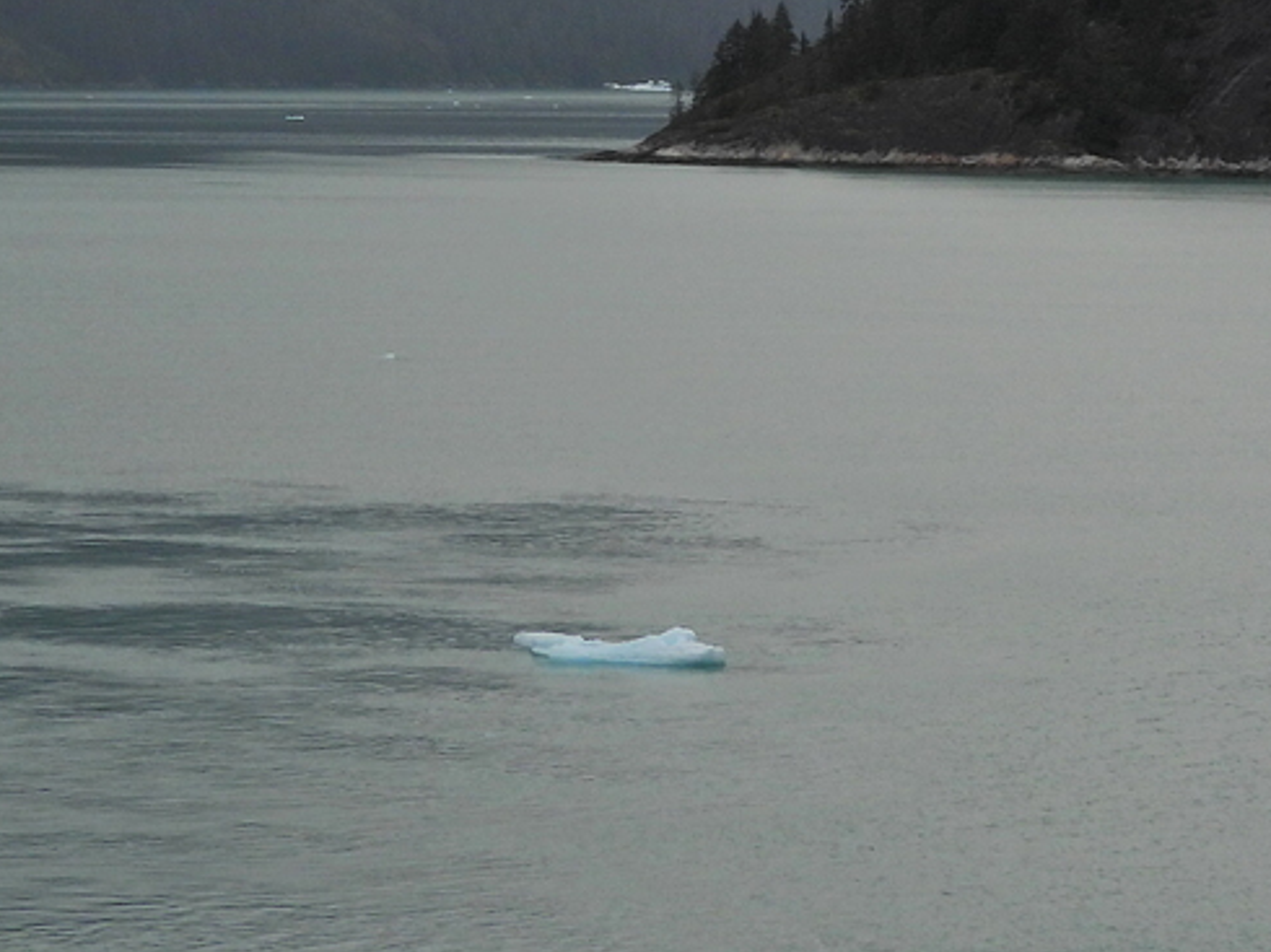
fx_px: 7193
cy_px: -270
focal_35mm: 196
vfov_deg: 7.5
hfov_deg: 10.1
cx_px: 267
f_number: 3.5
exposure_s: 1/1250
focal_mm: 13.4
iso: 100
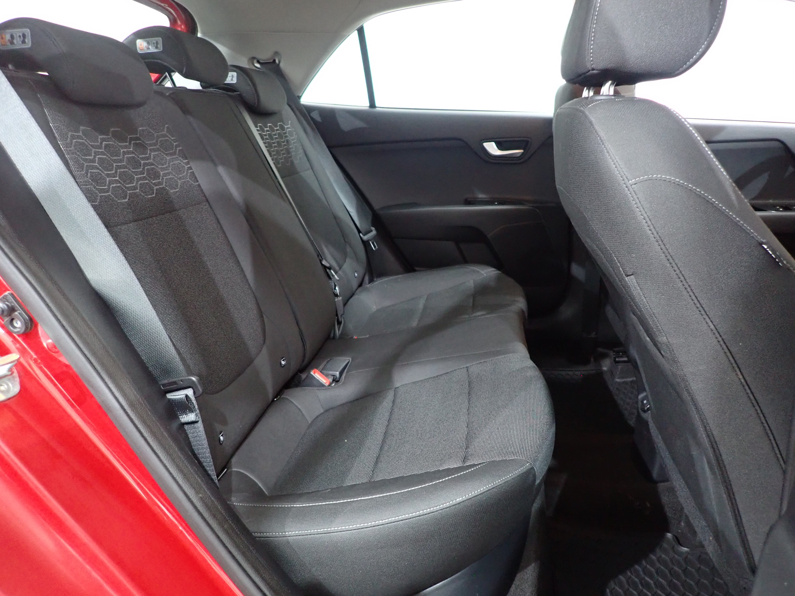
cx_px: 398
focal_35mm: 25
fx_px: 574
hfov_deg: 69.4
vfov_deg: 54.9
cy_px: 298
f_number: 2
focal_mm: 4.5
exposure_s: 1/20
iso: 800
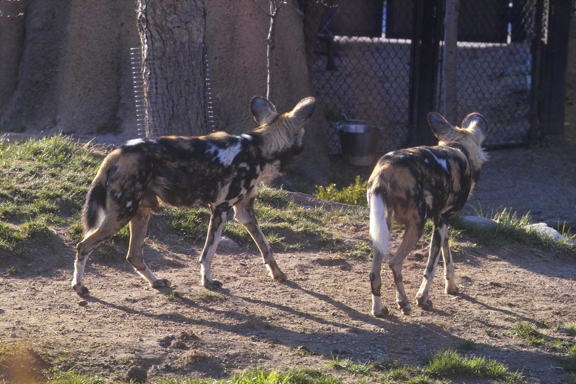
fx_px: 2864
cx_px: 288
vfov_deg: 7.7
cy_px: 192
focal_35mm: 179
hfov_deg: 11.5
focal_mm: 105
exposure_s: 1/250
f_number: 4.5
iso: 200
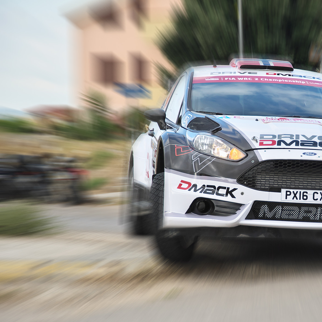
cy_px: 179
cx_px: 275
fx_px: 1389
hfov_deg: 13.1
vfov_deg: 13.2
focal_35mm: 132
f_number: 5.6
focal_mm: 90
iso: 640
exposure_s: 1/2000
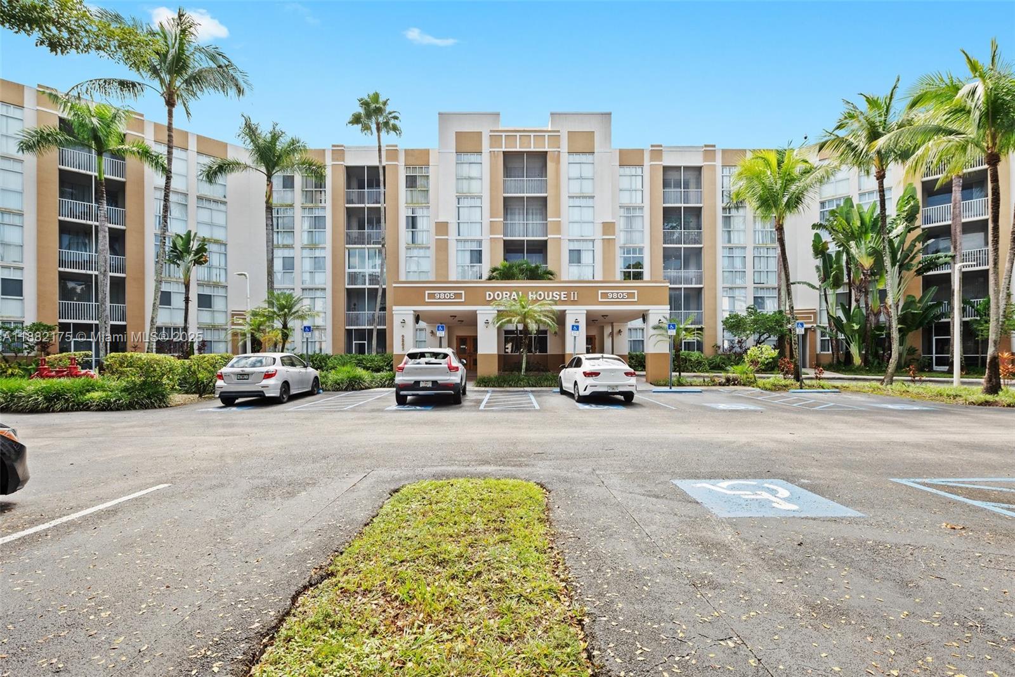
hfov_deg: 96.7
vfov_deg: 73.8
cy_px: 338
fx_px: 451
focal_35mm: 16
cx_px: 508
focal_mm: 16
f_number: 8
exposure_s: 1/200
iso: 200
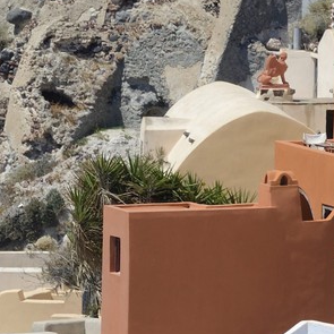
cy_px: 82
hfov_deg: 2.4
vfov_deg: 2.4
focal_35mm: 738
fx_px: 8056
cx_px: 885
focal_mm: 160
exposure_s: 1/200
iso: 100
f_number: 13
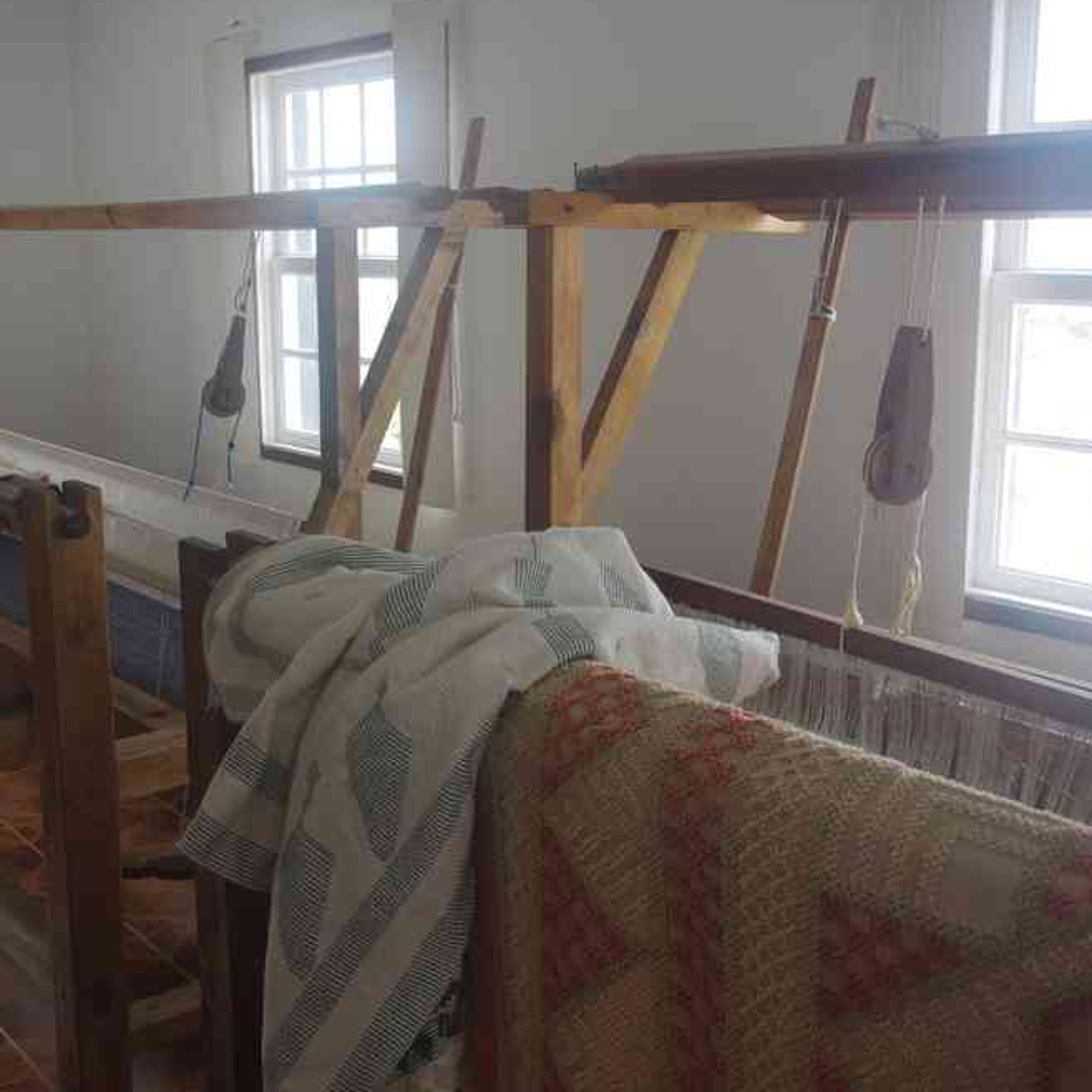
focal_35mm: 41
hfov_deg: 41.2
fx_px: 1451
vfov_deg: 41.3
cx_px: 497
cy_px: 543
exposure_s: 1/50
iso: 400
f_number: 5.6
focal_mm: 21
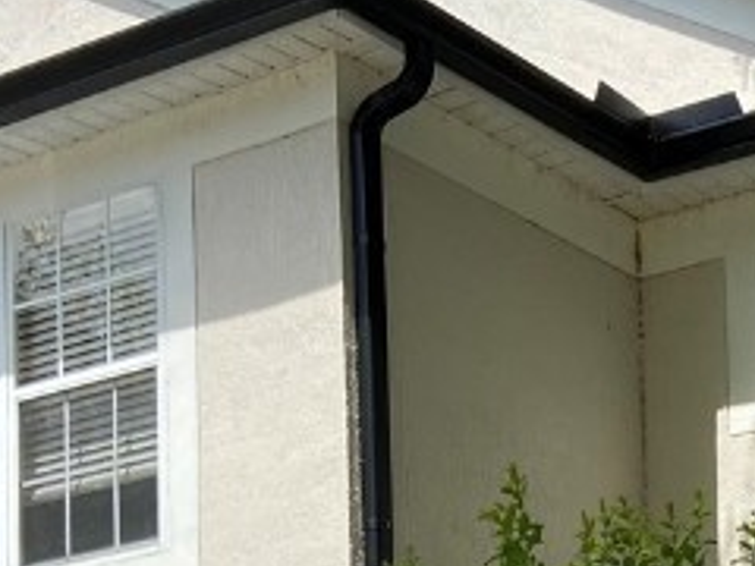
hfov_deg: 17.0
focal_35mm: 111
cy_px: 984
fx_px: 2421
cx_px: 900
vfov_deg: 12.3
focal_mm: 4.25
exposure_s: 1/1701
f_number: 1.8
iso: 32
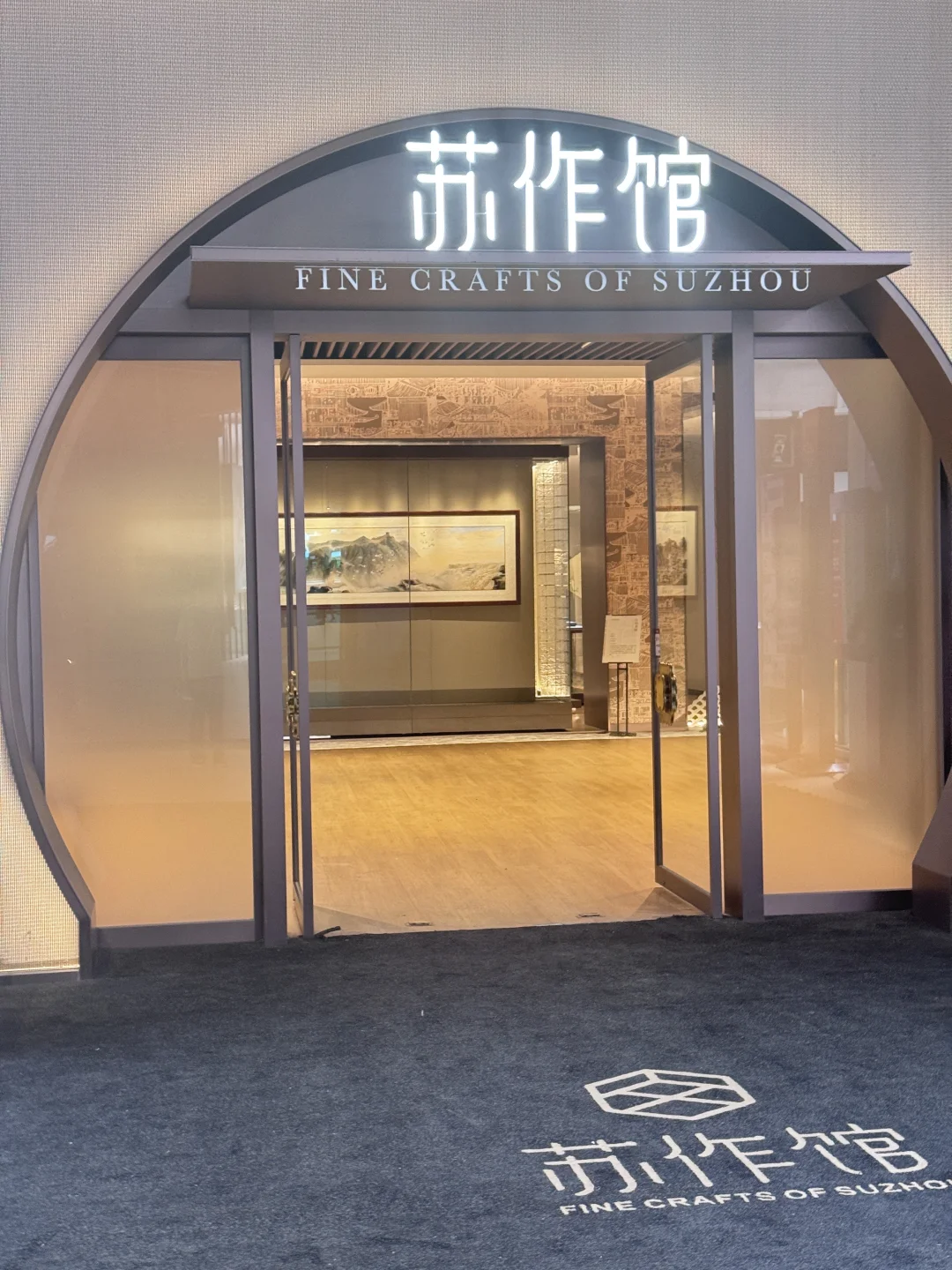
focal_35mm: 48
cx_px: 476
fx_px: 1760
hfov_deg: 30.3
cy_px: 635
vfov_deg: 39.7
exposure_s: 1/51
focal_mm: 6.76
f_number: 1.78
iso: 250
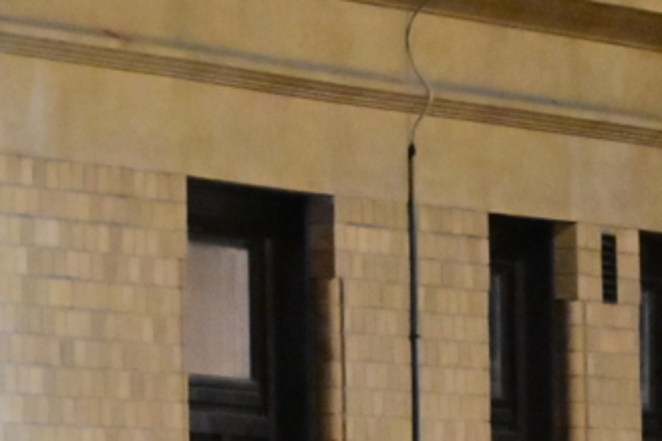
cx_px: 582
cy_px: 834
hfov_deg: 2.5
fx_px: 15199
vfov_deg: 1.7
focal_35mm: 827
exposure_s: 1/40
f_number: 4
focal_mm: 200
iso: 22800
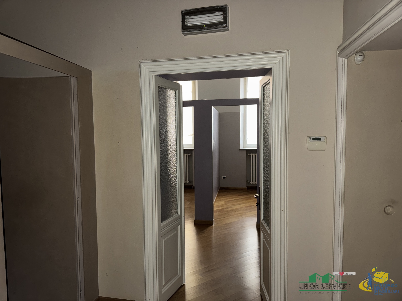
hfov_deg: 71.6
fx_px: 279
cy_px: 150
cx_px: 201
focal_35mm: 24
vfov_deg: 56.8
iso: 125
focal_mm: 6.76
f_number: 1.78
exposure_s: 1/4
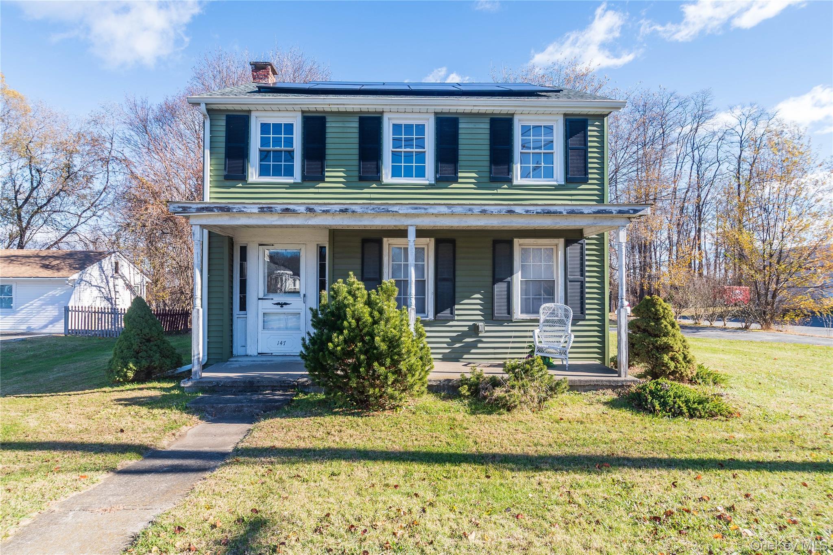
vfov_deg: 64.5
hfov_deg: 86.9
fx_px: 440
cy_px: 278
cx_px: 416
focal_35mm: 19
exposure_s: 1/160
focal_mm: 13
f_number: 6.3
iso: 100
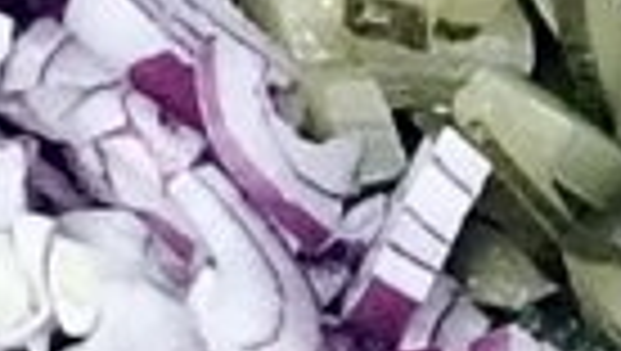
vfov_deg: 1.4
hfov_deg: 2.4
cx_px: 1494
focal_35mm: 888
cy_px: 191
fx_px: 14639
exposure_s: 1/33.3
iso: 409
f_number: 1.75
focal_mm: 5.25
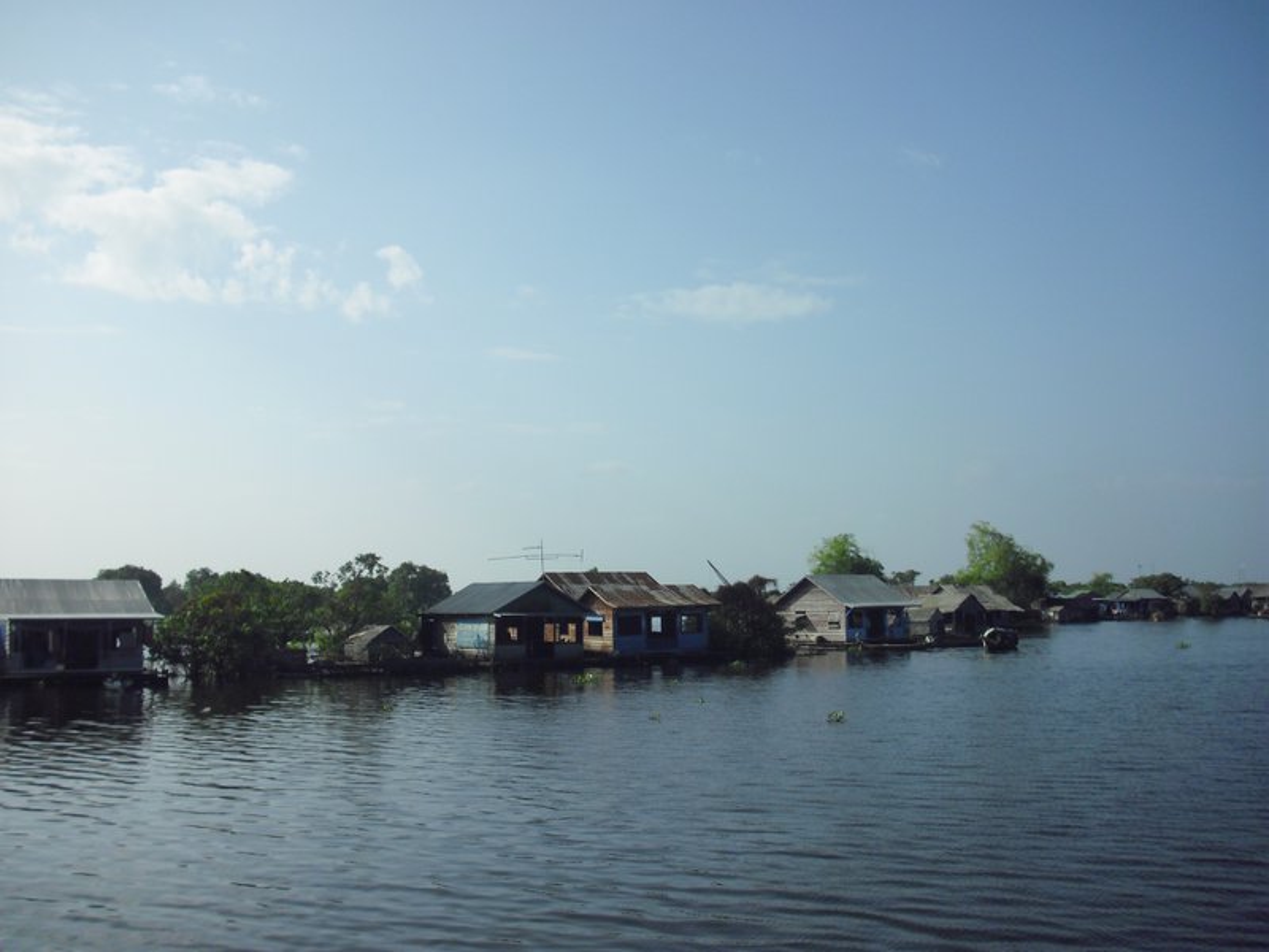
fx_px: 1393
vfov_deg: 37.7
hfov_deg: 49.0
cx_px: 634
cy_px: 476
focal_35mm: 38
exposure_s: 1/400
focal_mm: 6.2
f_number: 8
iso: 100
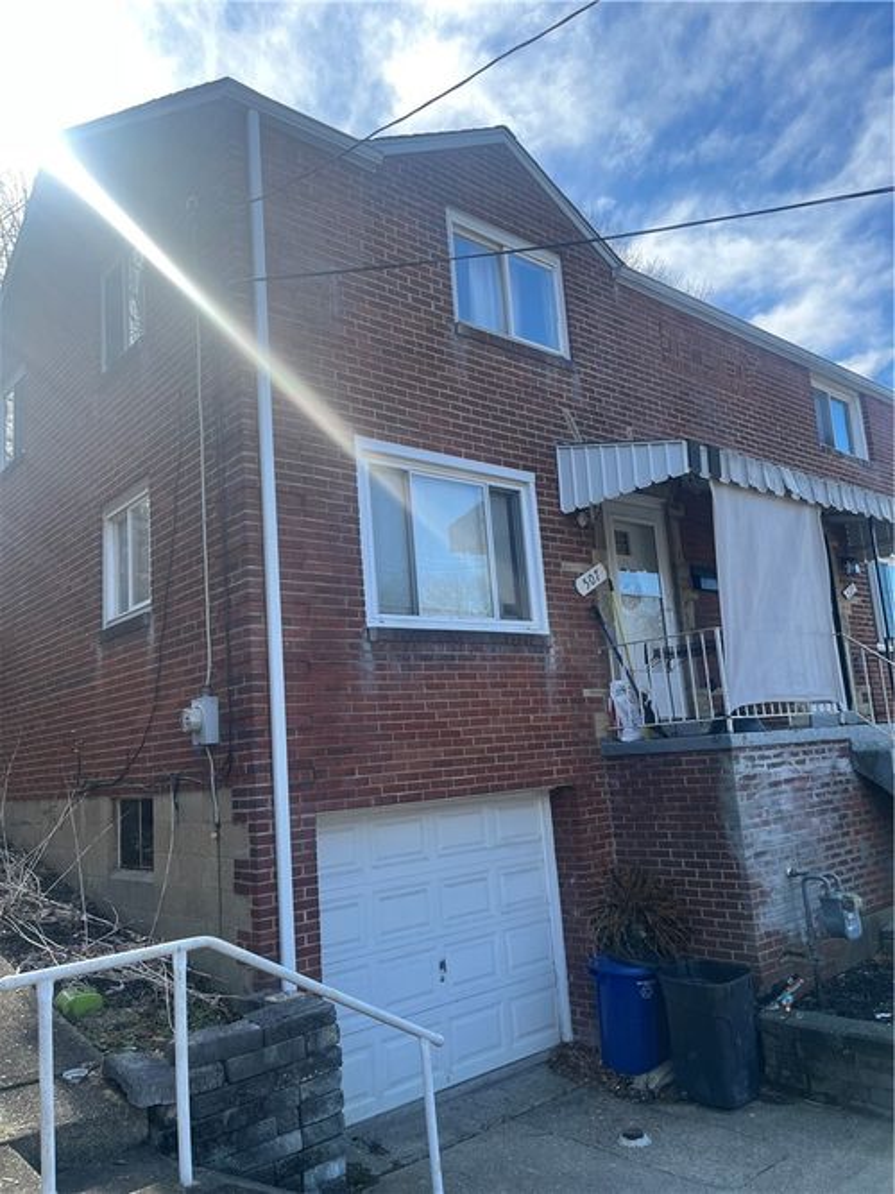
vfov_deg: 67.3
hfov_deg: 53.0
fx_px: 897
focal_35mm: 26
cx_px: 448
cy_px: 597
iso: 50
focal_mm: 5.1
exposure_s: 1/891
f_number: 1.6
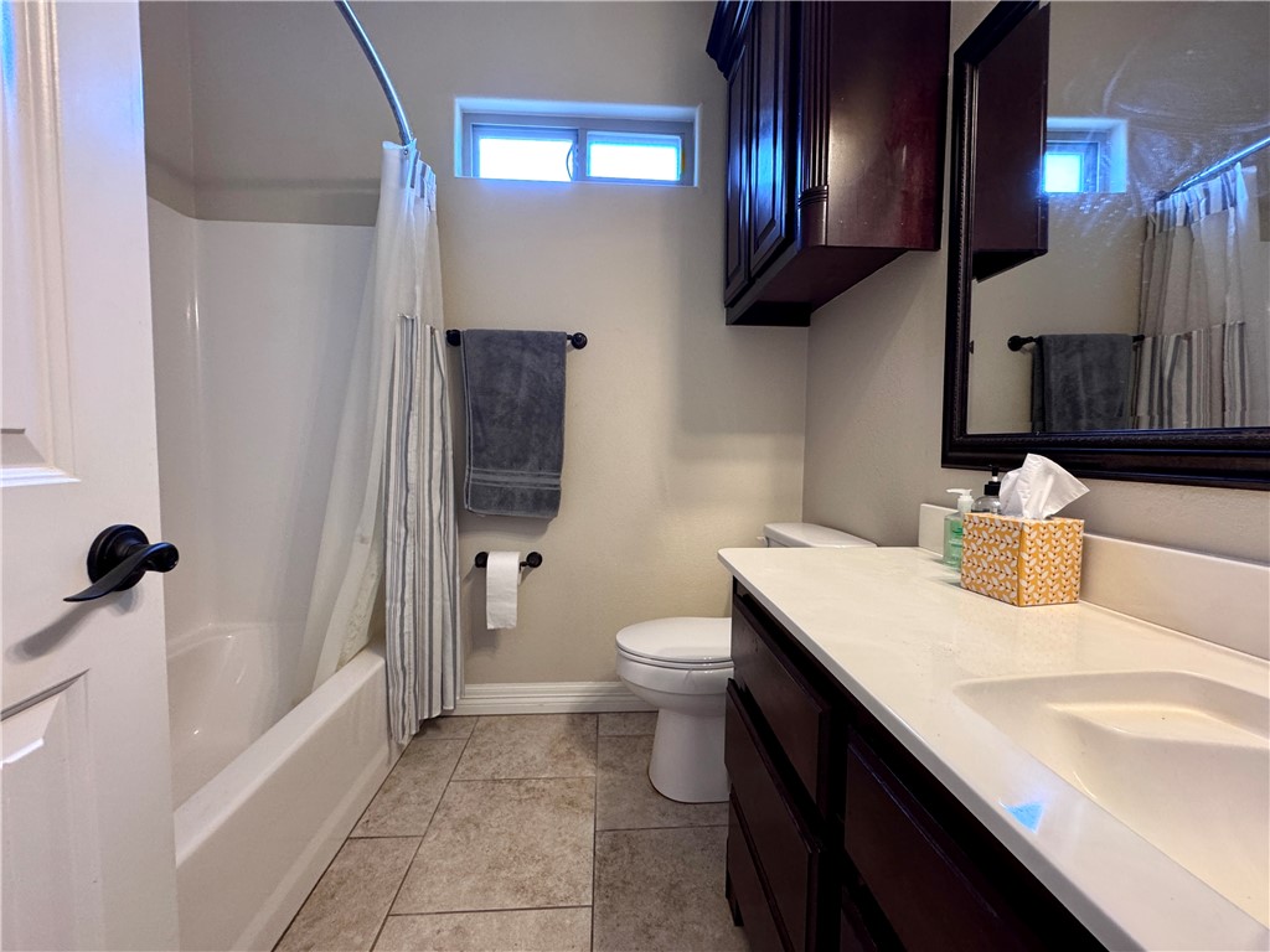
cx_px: 635
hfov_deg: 102.1
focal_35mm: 14
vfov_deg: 85.7
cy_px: 476
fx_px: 514
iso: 200
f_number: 2.2
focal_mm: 2.22
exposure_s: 1/60
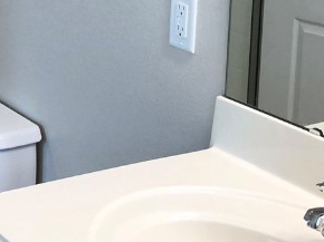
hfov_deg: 18.7
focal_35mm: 99
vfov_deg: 14.7
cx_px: -74
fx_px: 926
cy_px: 0
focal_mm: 4
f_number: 1.8
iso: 32
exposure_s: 1/30
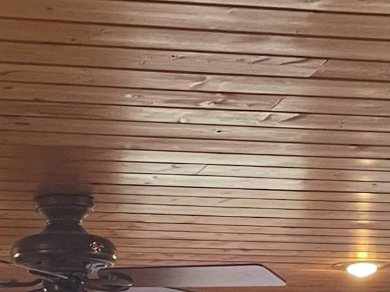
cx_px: 72
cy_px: 560
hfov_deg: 14.3
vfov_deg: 10.1
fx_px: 1543
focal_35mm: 137
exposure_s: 1/60
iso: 125
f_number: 1.6
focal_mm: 4.2
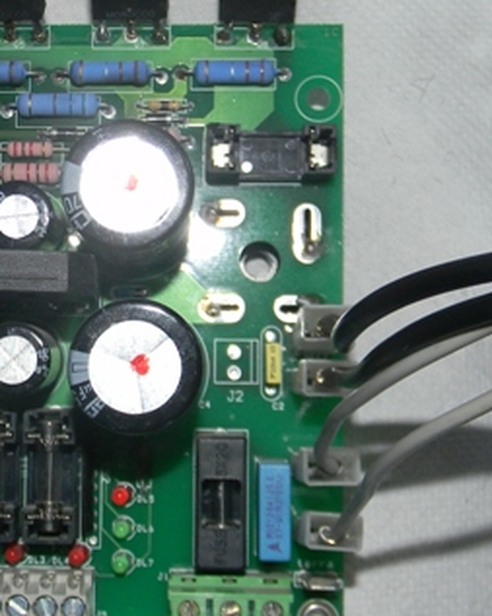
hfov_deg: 21.3
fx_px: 1294
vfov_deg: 26.8
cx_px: 115
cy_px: 276
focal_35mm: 71
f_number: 3.7
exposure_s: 1/30
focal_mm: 6.4
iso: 200
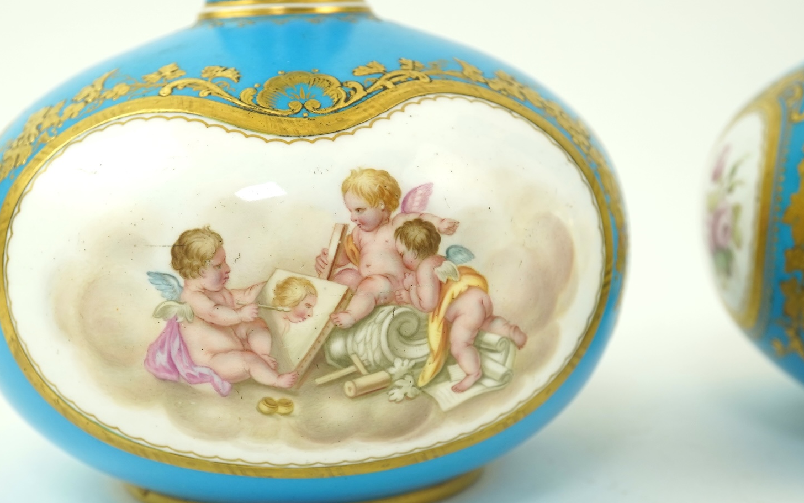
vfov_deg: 21.0
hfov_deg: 32.9
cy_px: 271
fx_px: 1359
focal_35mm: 62
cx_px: 333
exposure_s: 1/50
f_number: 10
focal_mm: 30
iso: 400
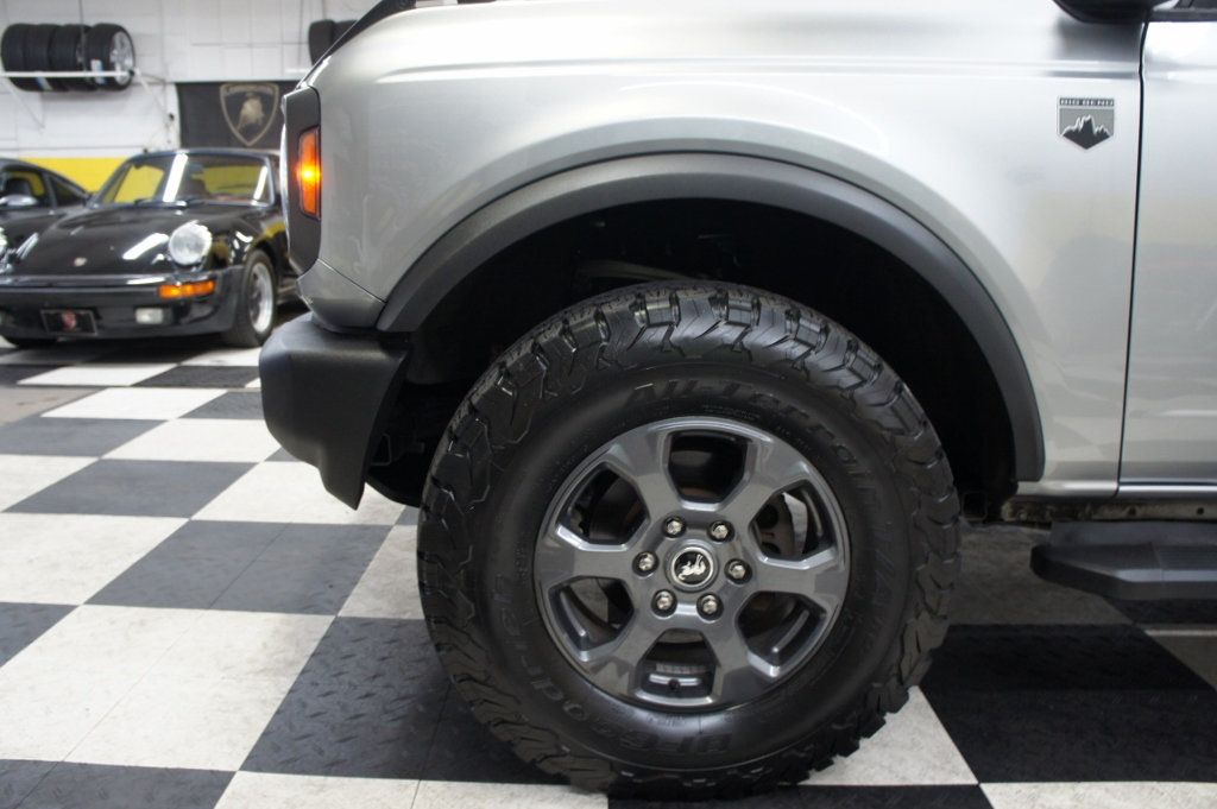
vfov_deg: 47.9
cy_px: 404
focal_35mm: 27
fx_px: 912
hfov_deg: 67.4
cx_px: 608
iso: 640
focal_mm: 18
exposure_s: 1/30
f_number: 3.5
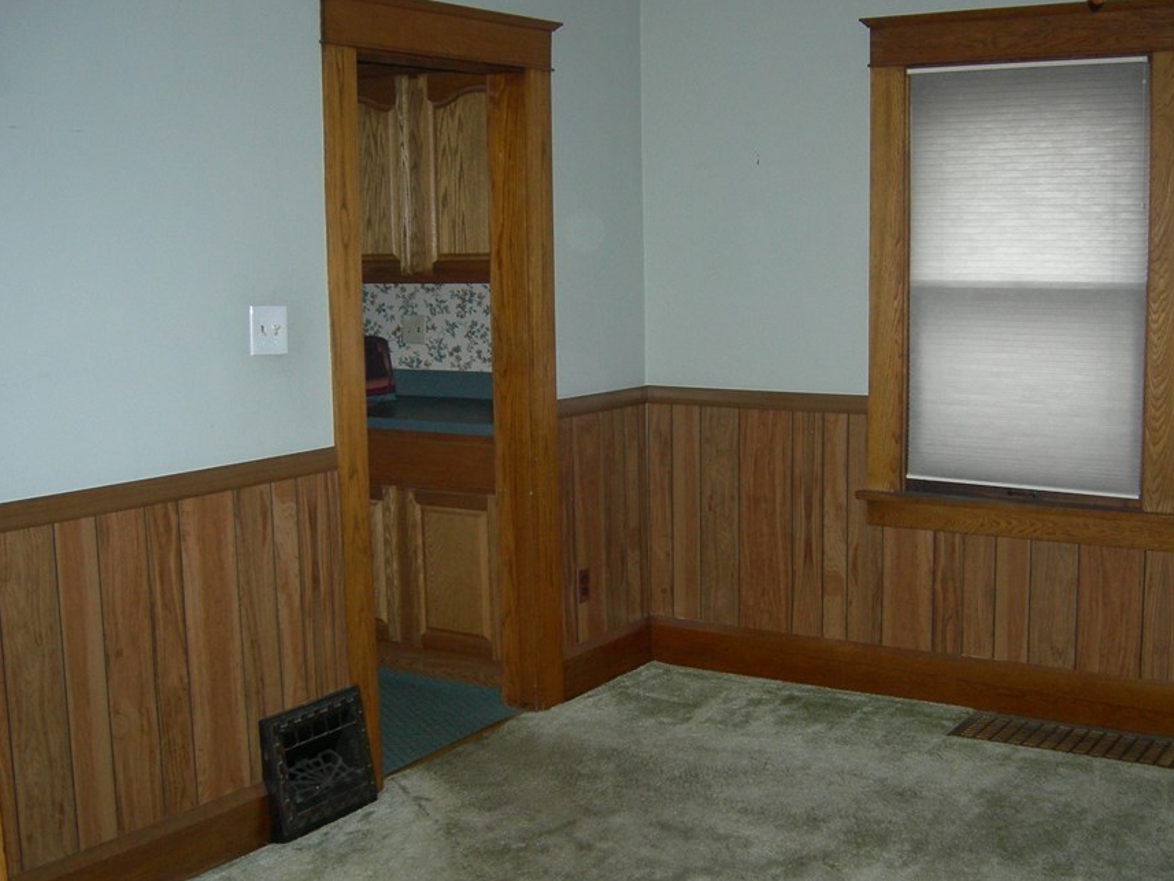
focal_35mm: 43
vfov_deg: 33.6
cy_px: 455
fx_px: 1459
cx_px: 684
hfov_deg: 43.7
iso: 200
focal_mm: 7.5
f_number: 2.7
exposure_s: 1/60.1
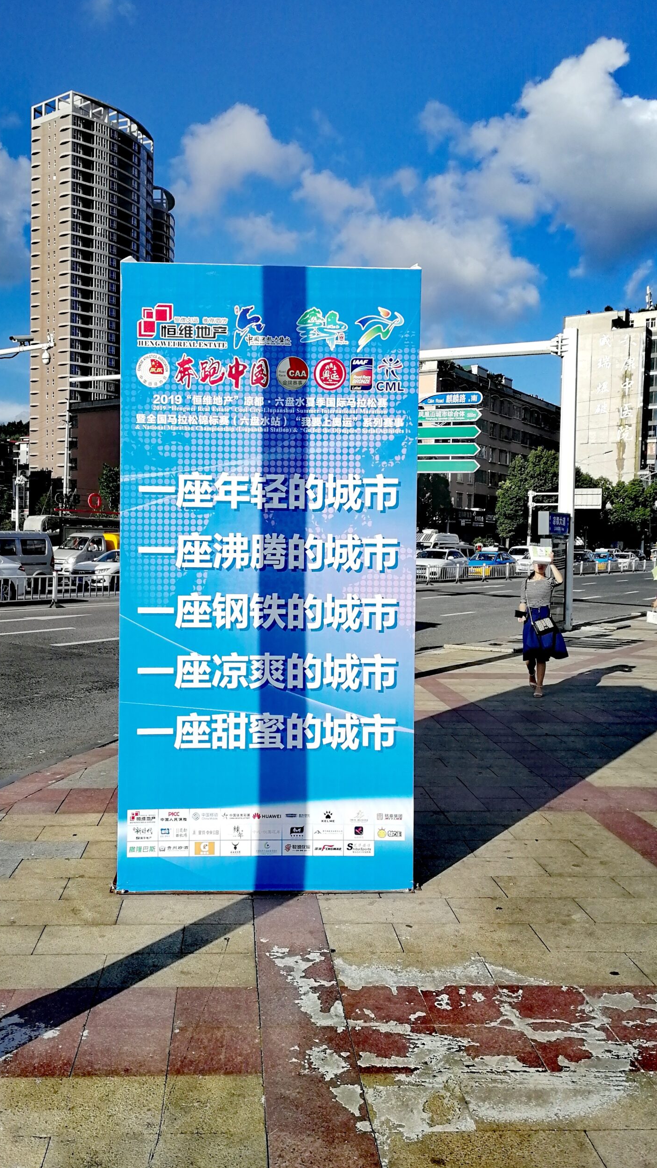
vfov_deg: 64.3
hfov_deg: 38.8
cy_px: 578
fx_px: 929
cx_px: 269
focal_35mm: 30
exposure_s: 1/1264
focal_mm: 3.95
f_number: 2.2
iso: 50
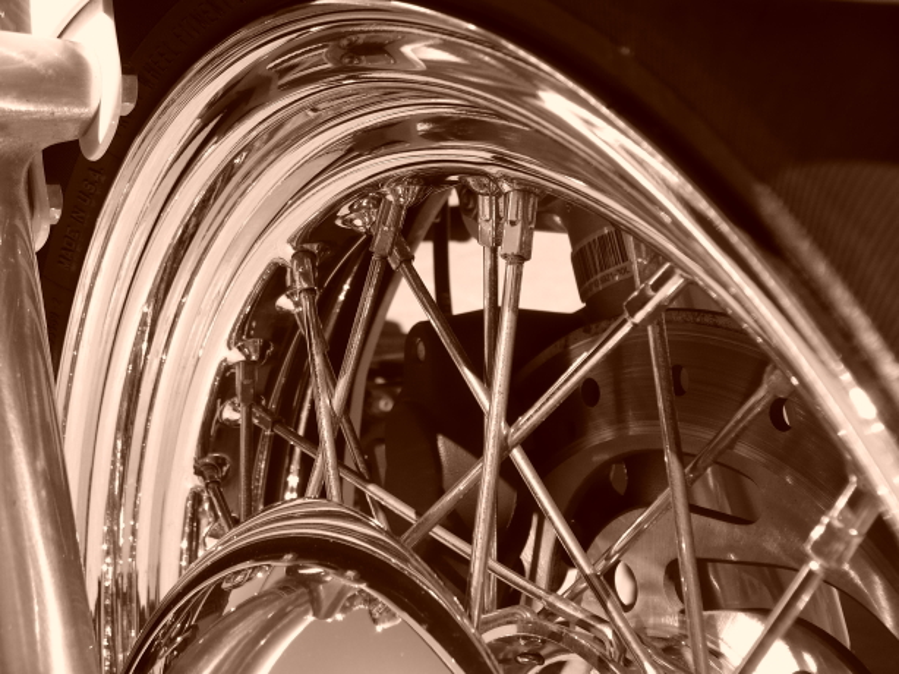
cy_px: 337
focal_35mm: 48
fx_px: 1246
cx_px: 450
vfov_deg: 30.2
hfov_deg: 39.7
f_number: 3
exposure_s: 1/800
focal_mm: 7.9
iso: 100
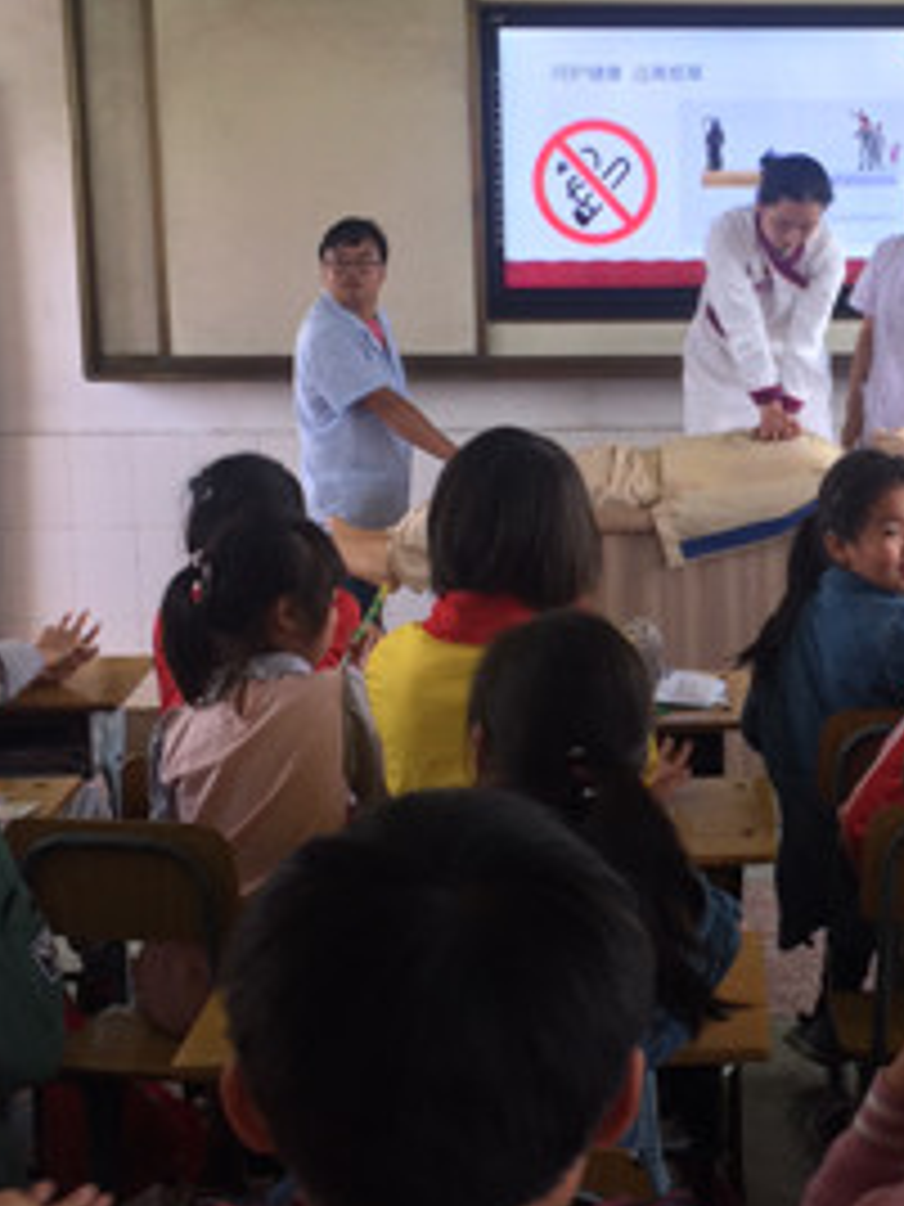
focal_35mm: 65
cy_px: 576
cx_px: 837
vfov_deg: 29.8
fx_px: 2263
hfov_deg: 22.0
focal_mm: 4.15
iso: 40
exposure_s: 1/50
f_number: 2.2
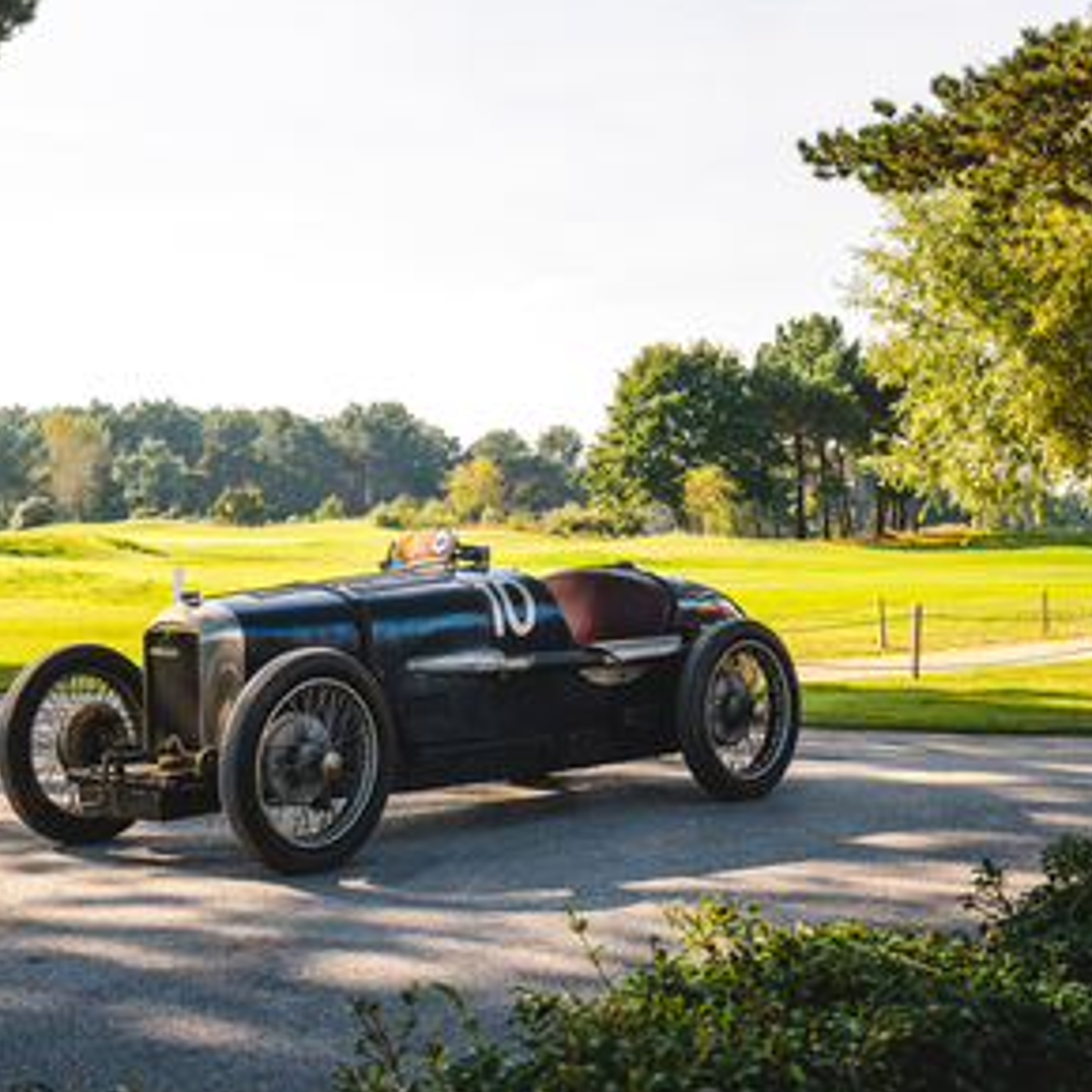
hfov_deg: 28.9
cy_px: 493
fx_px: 2114
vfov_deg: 28.9
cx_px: 429
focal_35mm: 59
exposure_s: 1/200
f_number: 5.6
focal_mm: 33.7
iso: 250
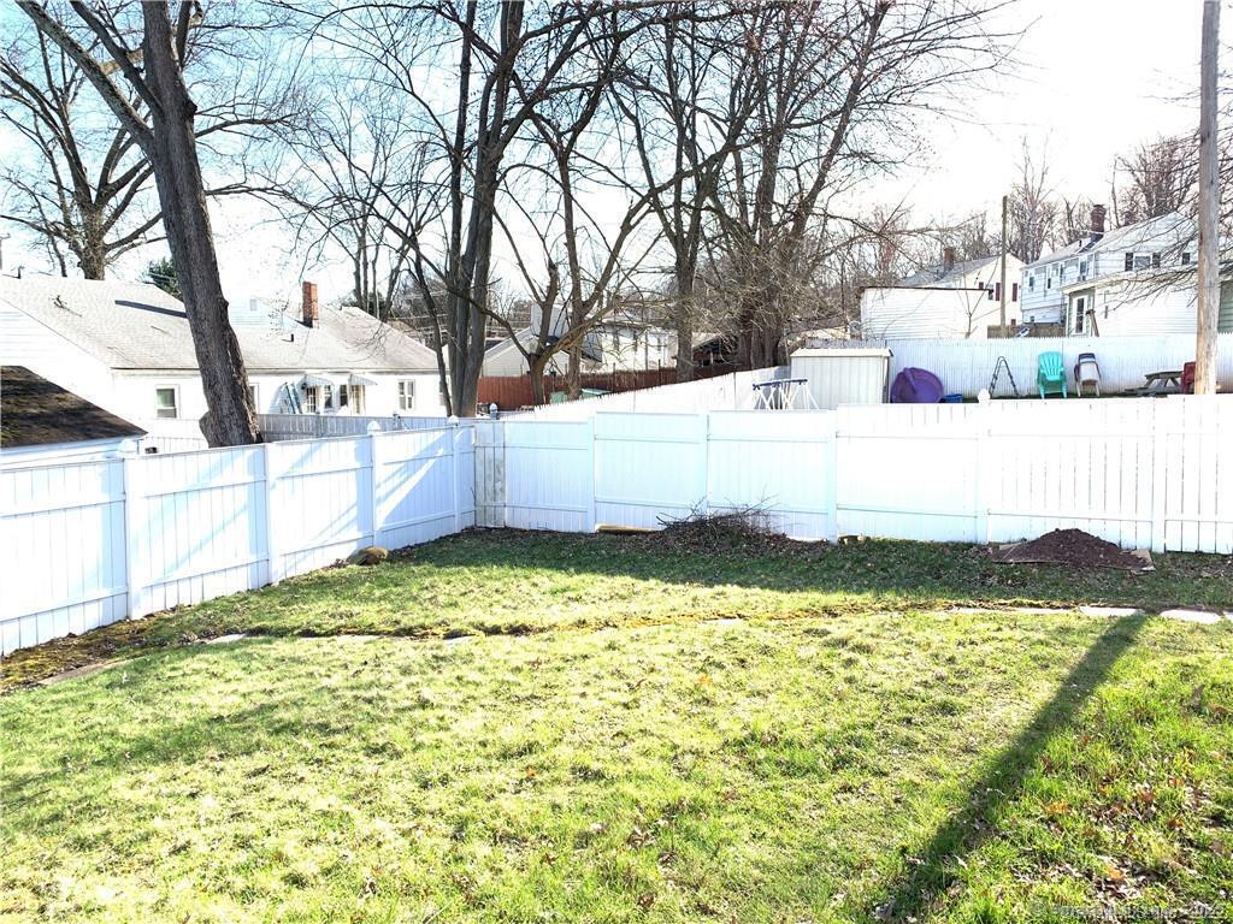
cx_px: 616
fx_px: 926
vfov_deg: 53.1
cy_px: 462
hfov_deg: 67.3
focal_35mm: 26
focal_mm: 4.25
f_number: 1.8
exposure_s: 1/492
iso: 25
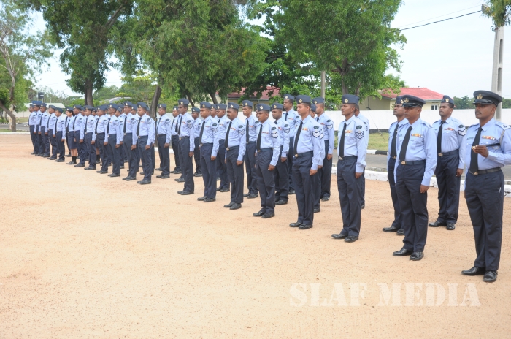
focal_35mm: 45
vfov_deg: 29.8
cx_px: 256
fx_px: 638
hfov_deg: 43.7
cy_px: 170
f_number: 7.1
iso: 200
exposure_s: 1/160
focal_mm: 30
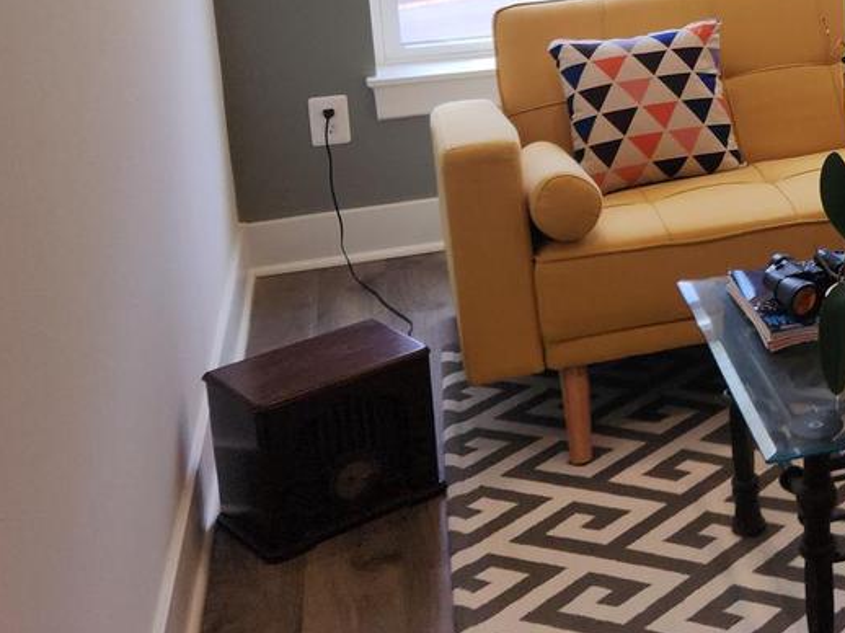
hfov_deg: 26.8
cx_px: 1013
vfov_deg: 22.1
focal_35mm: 64
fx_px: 1562
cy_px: 3
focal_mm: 5.4
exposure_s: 1/120
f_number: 1.8
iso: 25
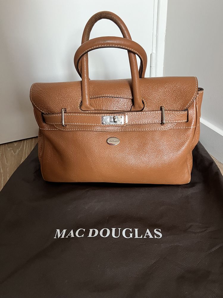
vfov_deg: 67.3
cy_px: 149
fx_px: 223
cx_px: 112
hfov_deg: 53.1
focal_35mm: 26
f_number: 1.5
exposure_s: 1/43
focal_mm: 5.7
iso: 500
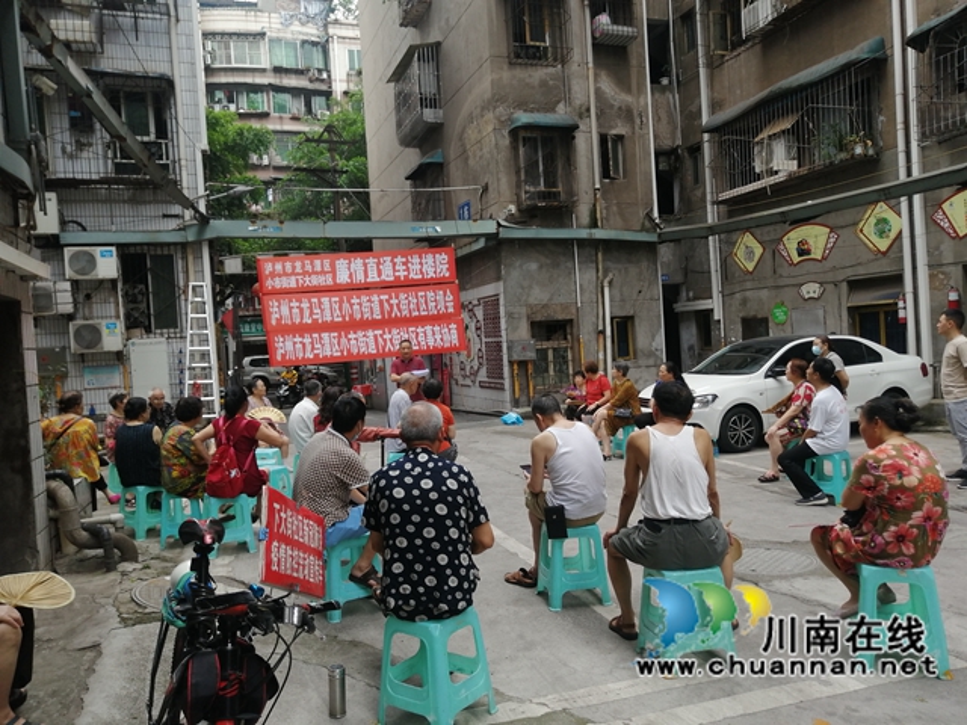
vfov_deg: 53.1
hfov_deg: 67.3
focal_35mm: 26
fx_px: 726
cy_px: 362
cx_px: 484
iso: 50
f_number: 1.8
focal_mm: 3.62
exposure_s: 1/126
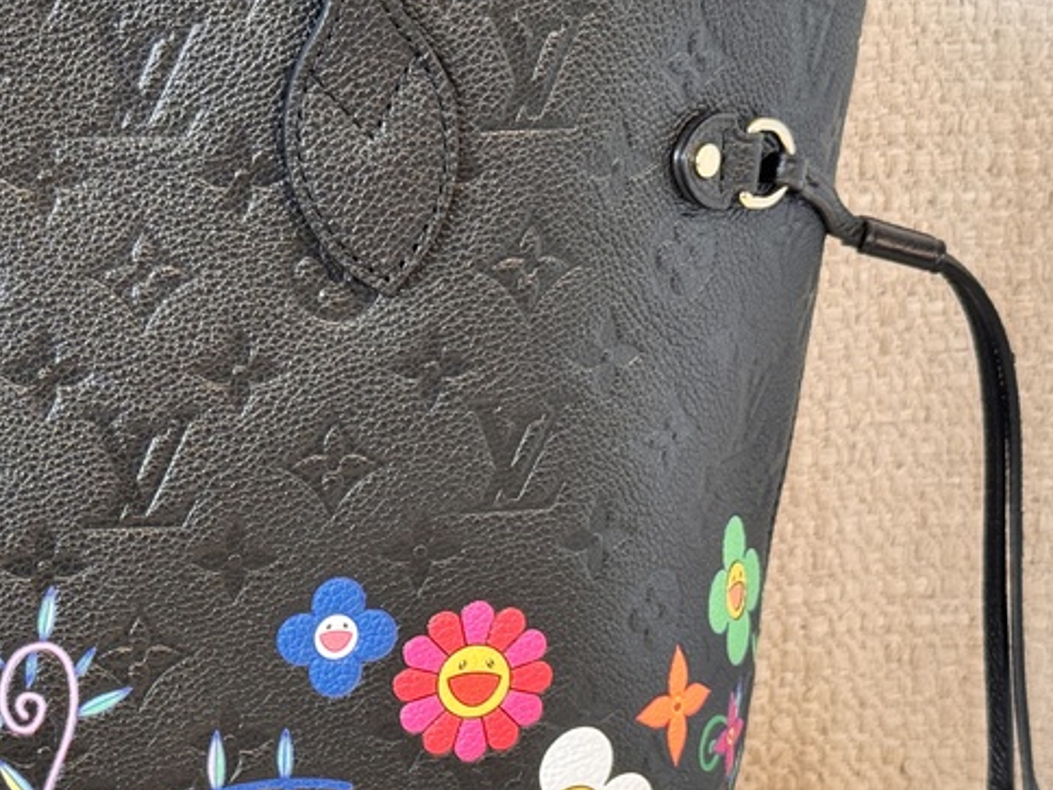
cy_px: 518
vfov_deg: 14.8
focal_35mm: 100
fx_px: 3042
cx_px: -35
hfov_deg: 19.0
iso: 200
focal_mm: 6.76
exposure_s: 1/50
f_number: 1.78
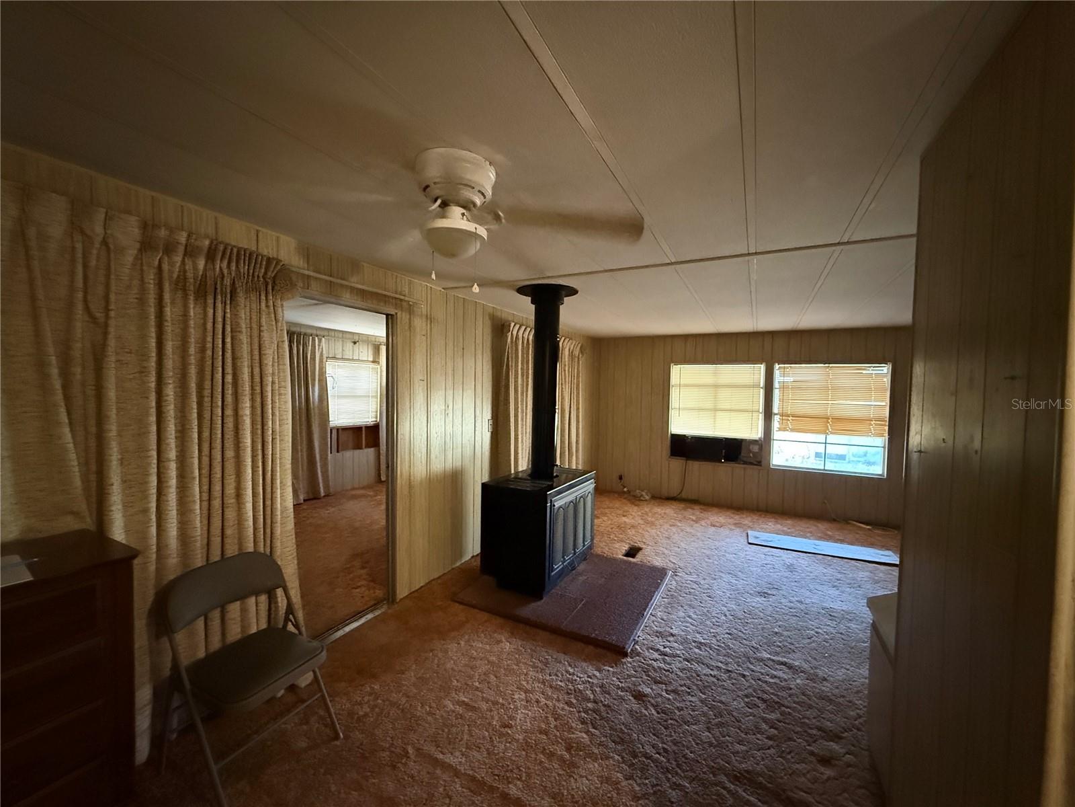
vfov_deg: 85.7
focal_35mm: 14
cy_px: 404
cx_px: 538
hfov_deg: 102.1
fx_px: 435
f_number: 2.2
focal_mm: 2.22
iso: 1250
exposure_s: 1/40
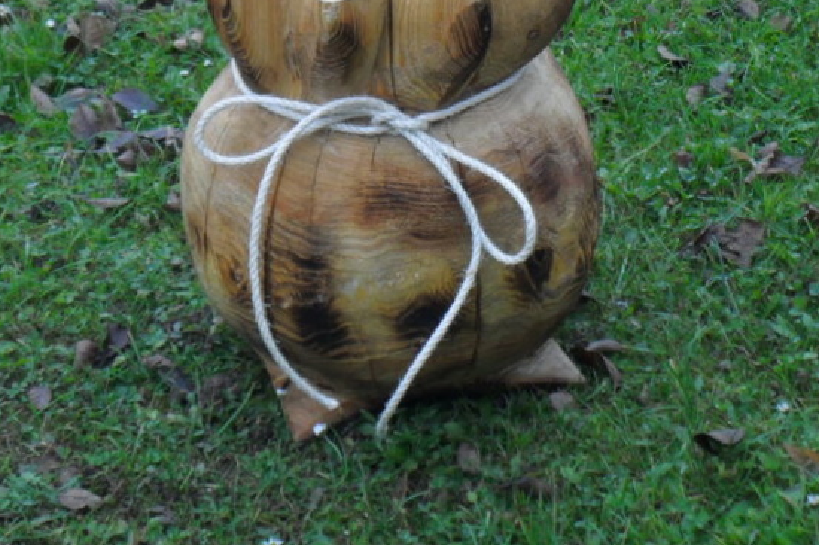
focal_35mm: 126
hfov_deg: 16.3
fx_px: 2865
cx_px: 430
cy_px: 71
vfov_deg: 10.8
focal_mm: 13.2
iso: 100
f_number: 3.9
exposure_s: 1/60
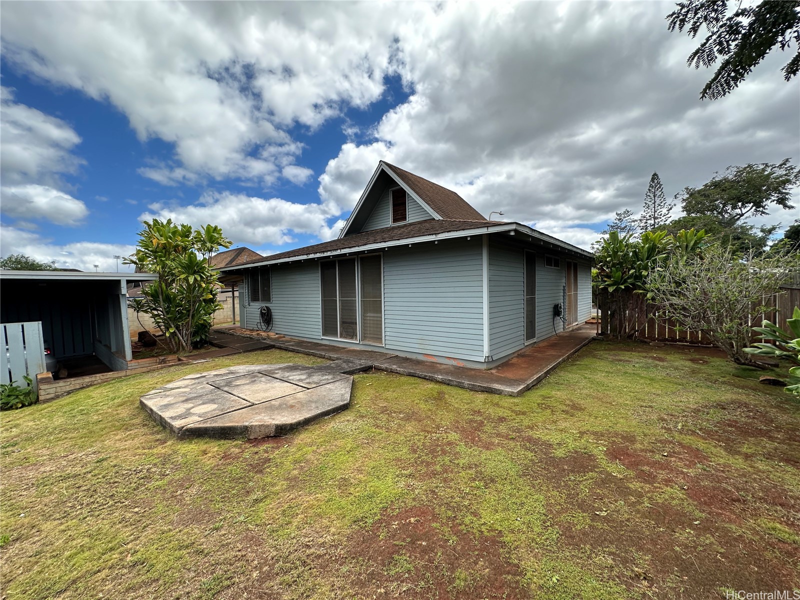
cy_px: 300
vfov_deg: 85.7
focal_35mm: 14
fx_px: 324
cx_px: 400
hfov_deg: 102.1
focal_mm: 2.22
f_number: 2.2
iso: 40
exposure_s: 1/1114
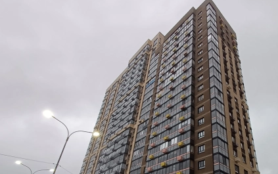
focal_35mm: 25
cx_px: 176
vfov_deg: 46.3
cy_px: 144
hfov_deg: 71.2
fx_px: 190
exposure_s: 1/50
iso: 64
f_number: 2.2
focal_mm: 1.64
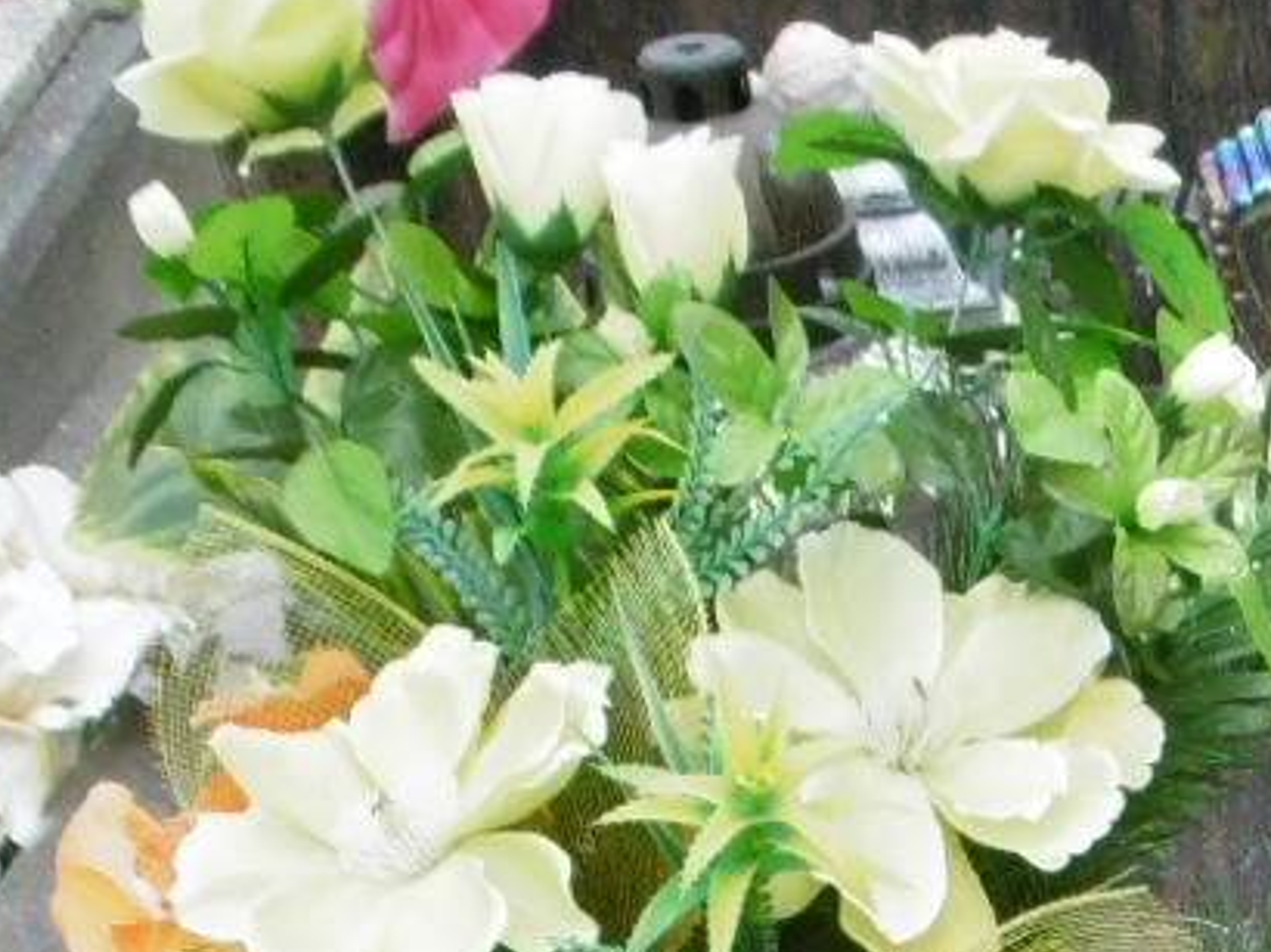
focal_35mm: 120
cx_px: 1252
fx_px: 4403
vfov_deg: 11.5
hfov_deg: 16.1
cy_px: 1668
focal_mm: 4.3
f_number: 3.1
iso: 100
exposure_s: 1/320
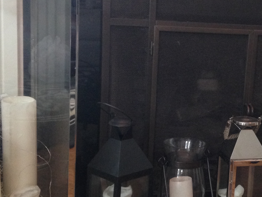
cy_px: 113
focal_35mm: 79
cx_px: 226
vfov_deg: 18.7
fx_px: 598
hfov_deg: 24.1
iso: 200
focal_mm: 4.12
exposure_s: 1/20
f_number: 2.4
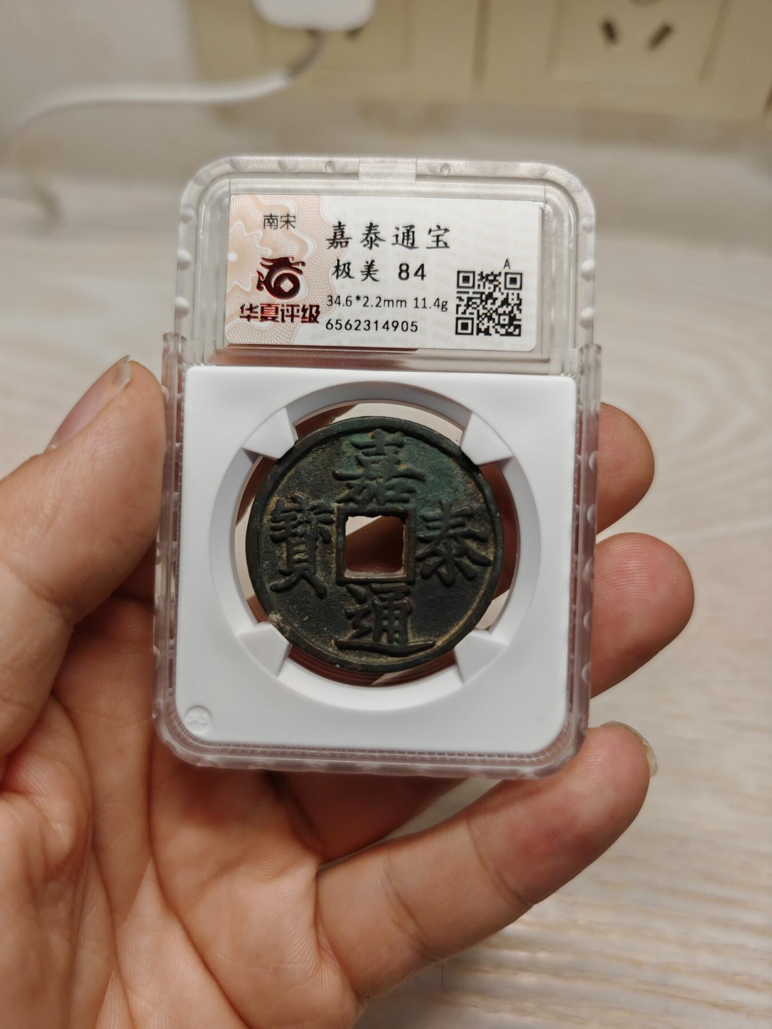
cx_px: 386
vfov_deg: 65.3
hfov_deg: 51.4
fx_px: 803
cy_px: 514
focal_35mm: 27
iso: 640
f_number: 1.6
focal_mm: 7.62
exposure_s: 1/1000
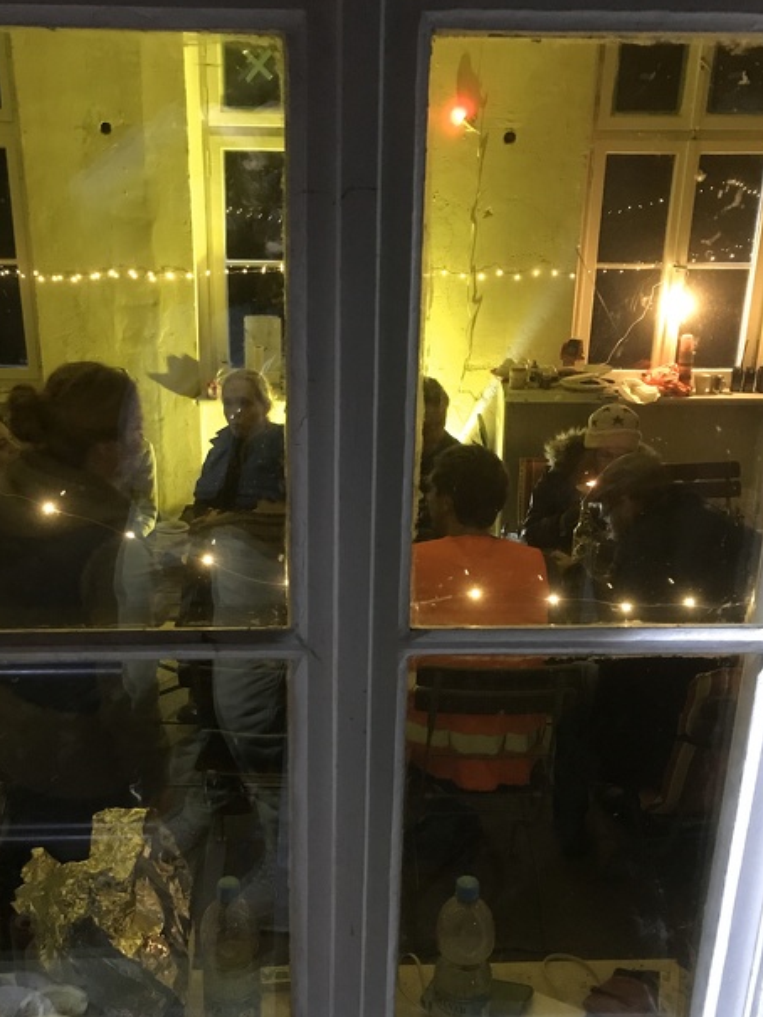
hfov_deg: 40.6
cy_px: 587
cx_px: 337
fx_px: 1028
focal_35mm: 35
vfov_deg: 52.4
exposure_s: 1/5
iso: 80
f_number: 1.8
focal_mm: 3.99
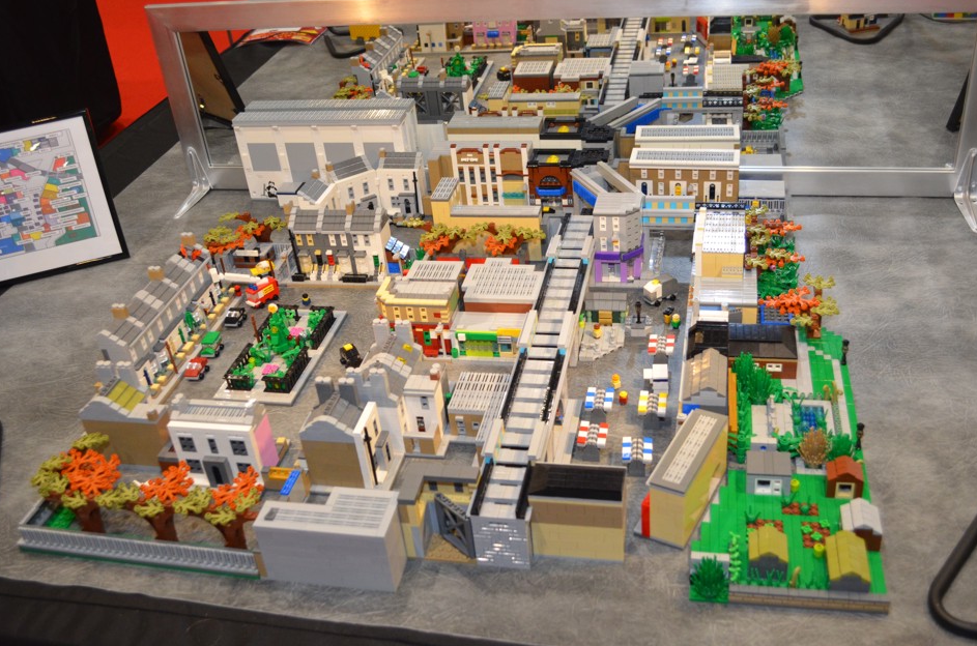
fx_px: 948
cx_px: 494
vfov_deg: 37.7
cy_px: 310
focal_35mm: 35
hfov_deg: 54.5
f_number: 4
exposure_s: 1/60
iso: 1250
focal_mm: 22
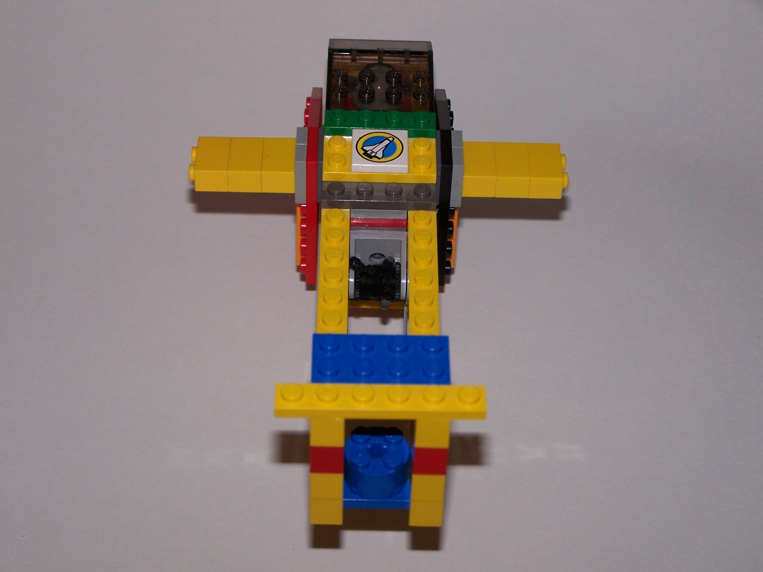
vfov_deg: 18.0
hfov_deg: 23.8
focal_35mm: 82
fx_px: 1807
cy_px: 286
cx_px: 382
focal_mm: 13.7
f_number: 3.2
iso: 80
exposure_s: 1/80
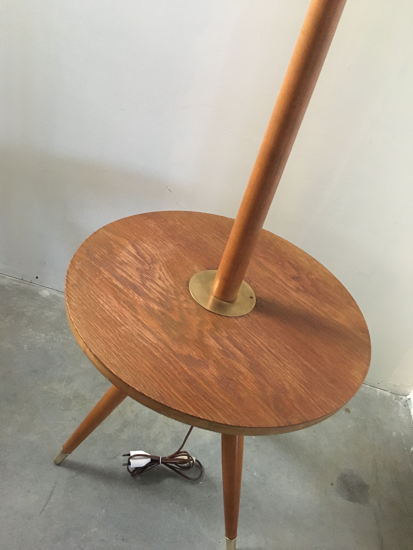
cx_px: 206
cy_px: 275
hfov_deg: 48.2
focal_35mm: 29
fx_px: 461
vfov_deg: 61.7
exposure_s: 1/15
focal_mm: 4.15
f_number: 2.2
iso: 250
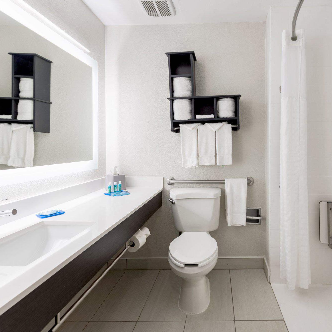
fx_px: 228
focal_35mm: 21
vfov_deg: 72.1
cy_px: 163
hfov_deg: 71.0
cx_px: 207
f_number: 8
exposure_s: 1/30
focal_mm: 16
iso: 400
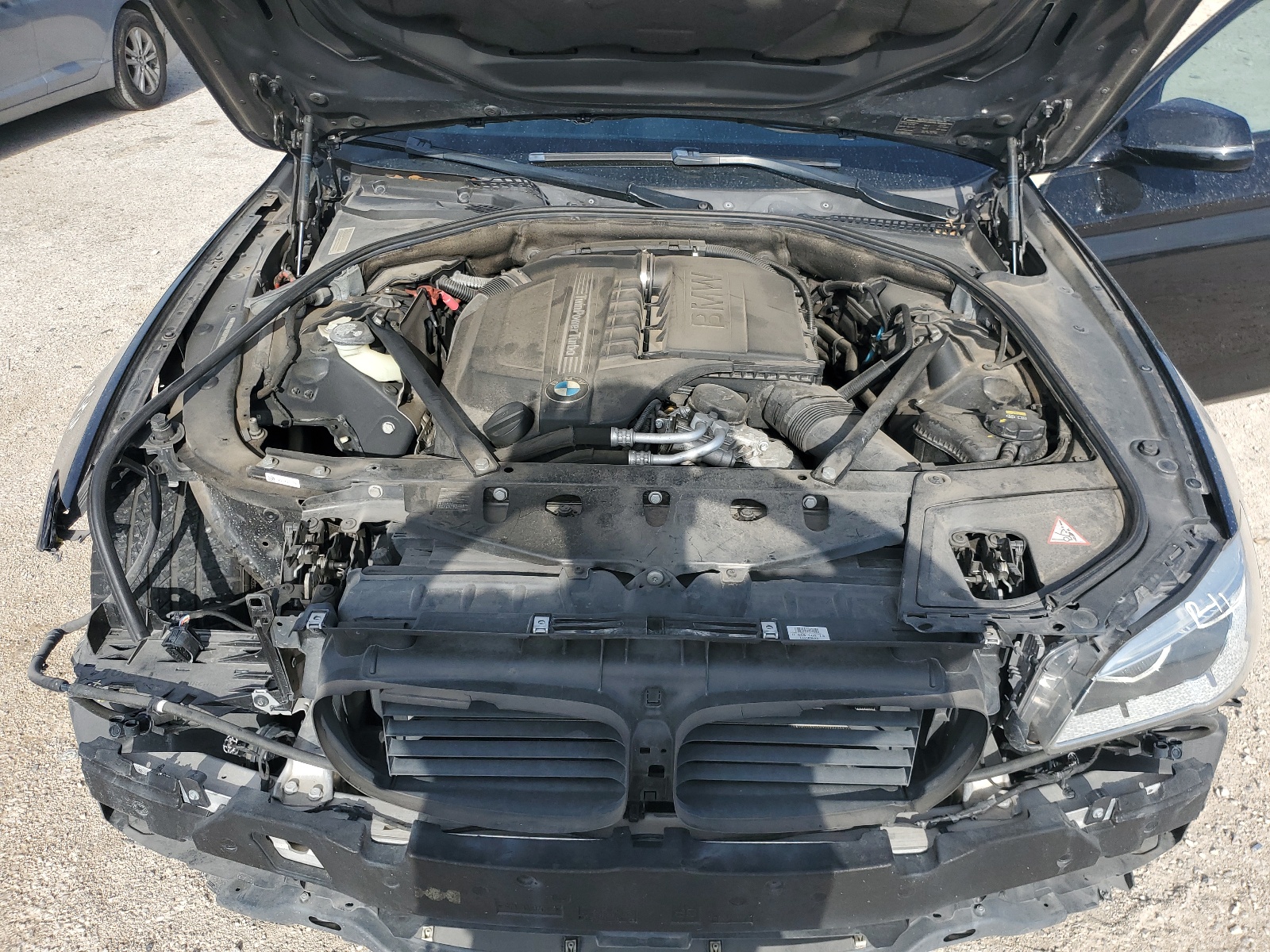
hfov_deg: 67.3
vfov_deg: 53.1
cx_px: 635
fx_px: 954
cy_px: 476
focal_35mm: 26
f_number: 1.5
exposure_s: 1/2000
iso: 50
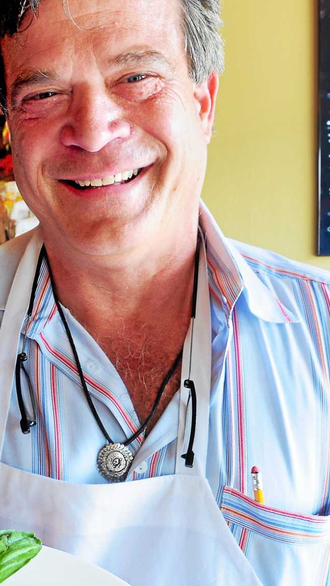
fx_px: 746
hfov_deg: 24.4
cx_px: 53
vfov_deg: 42.4
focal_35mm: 48
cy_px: 389
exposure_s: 1/8
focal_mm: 17
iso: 400
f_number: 10
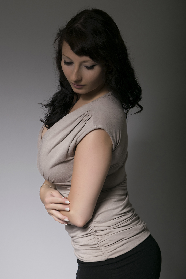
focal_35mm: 82
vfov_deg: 24.6
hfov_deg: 16.6
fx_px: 639
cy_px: 140
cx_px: 93
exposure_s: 1/200
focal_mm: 55
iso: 100
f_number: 8
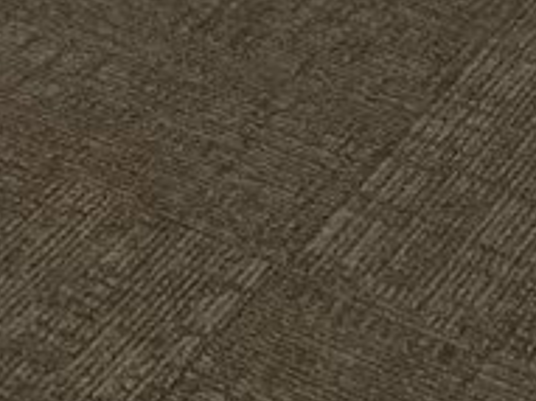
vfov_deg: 7.4
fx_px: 2693
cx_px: -115
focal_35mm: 174
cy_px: -858
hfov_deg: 11.1
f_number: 1.8
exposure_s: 1/43
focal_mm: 4.25
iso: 500
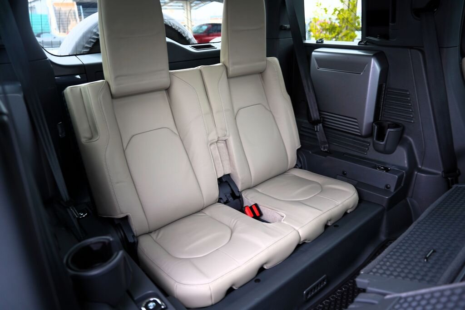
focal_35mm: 24
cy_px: 155
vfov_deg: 53.1
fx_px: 310
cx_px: 232
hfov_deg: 73.7
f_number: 2.8
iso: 160
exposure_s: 1/30
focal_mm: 24
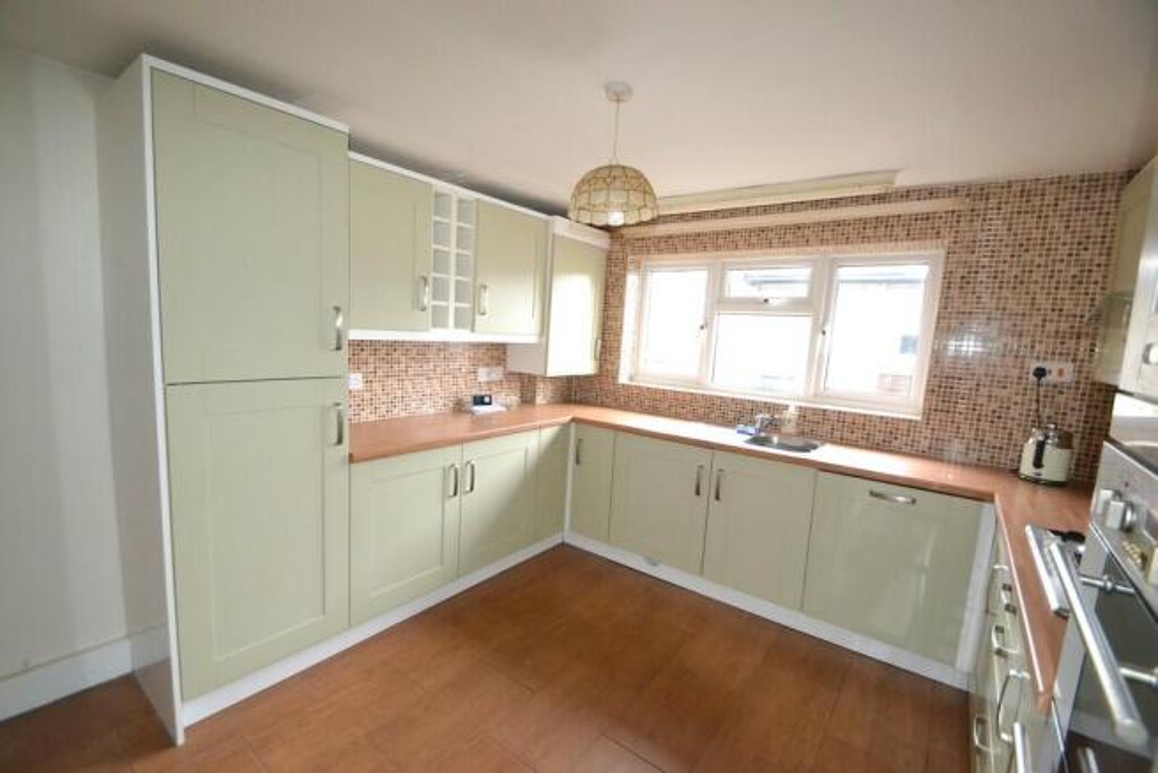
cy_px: 386
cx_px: 579
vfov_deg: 77.4
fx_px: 483
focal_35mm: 15
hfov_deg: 100.4
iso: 3200
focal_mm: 10
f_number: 3.5
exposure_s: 1/60
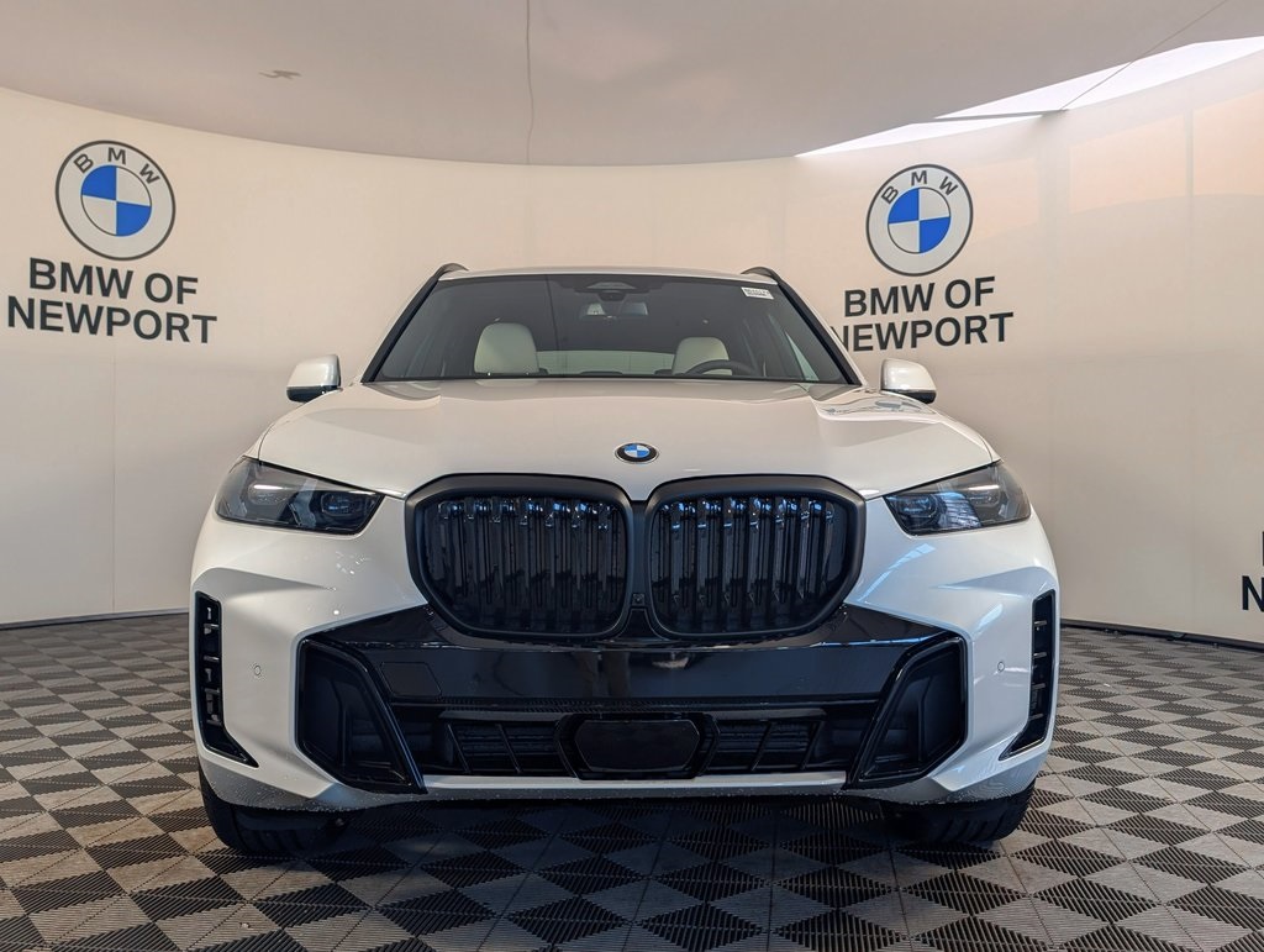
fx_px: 878
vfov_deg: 56.9
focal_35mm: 24
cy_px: 476
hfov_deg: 71.5
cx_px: 632
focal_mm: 6.9
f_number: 1.68
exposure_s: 1/118
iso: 20
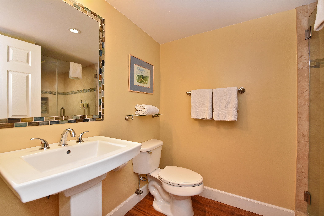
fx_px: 135
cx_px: 162
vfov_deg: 77.4
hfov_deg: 100.4
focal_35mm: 15
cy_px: 108
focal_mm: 15
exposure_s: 1/60
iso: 2000
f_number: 16
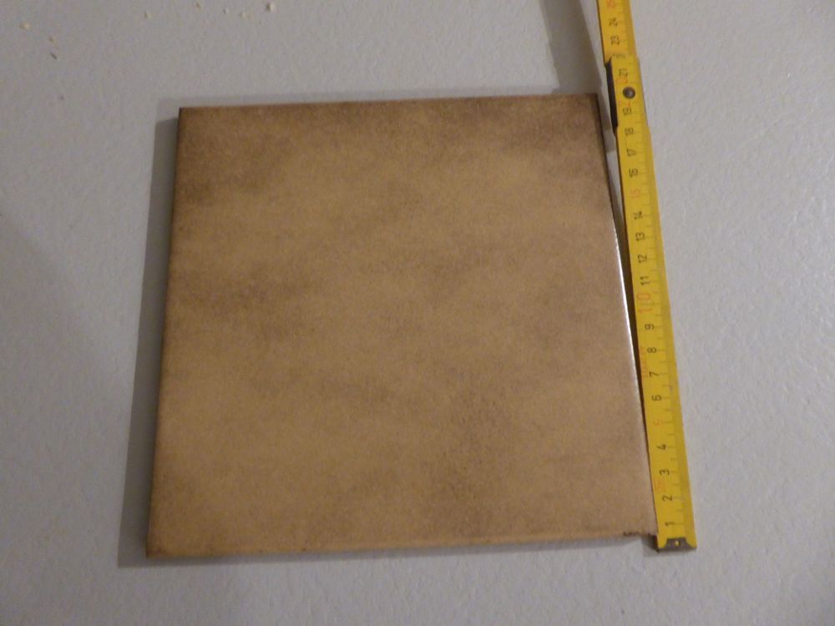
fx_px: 603
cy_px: 313
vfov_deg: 54.9
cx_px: 418
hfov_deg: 69.4
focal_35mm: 25
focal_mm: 4.3
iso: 640
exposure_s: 1/4
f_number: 3.3
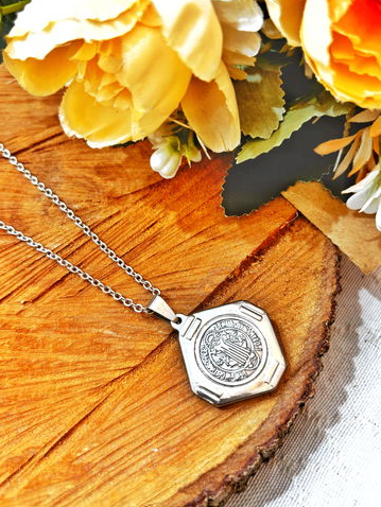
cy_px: 246
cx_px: 186
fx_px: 425
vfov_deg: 61.6
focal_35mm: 29
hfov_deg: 48.3
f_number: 1.6
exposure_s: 1/50
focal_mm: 5.96
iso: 80
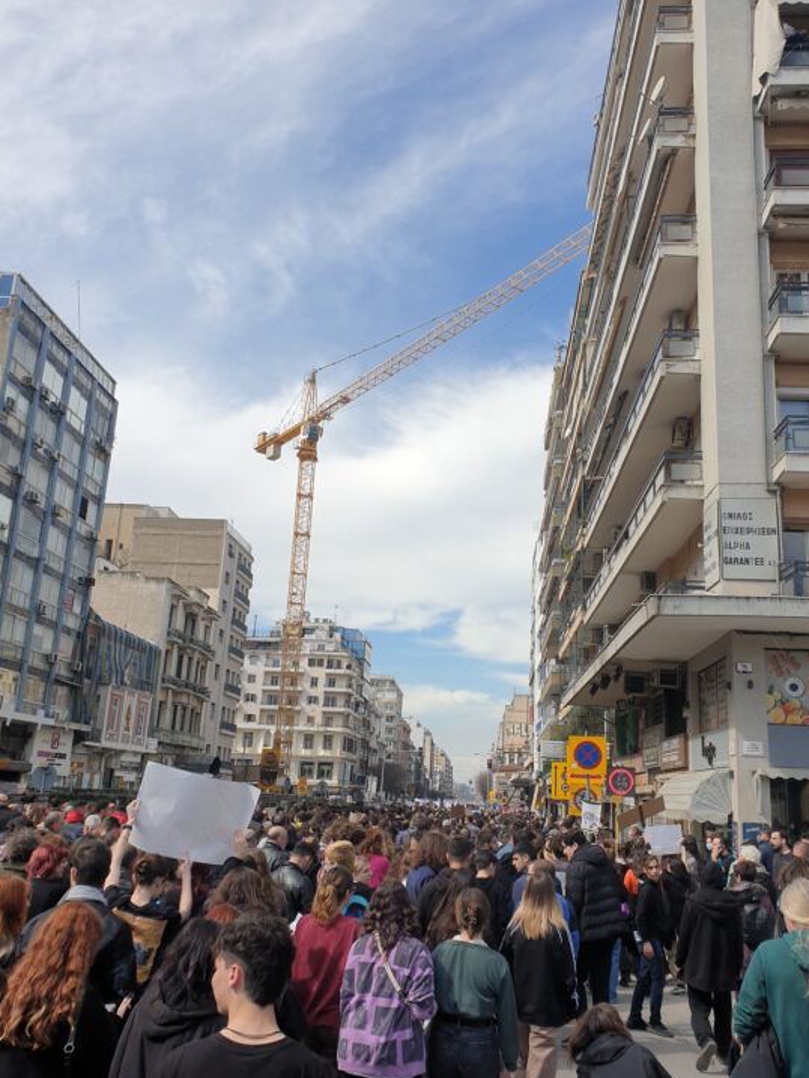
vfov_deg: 61.6
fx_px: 903
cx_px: 450
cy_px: 555
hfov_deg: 48.2
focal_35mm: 29
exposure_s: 1/1580
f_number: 2.4
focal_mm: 4.3
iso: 50
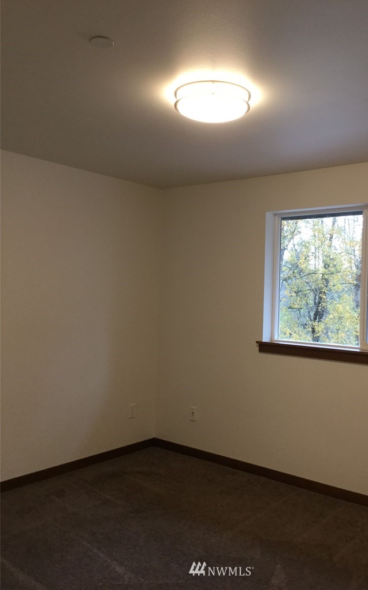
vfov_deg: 58.2
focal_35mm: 33
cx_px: 221
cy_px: 294
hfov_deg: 38.1
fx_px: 530
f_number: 2.4
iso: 64
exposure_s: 1/30
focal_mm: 3.3
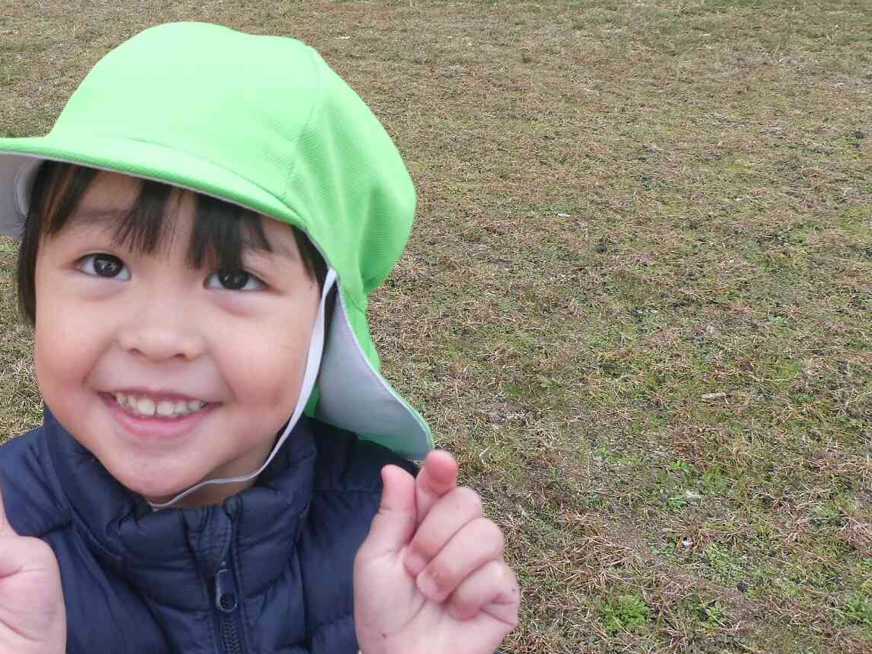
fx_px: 1033
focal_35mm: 41
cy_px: 248
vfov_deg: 35.0
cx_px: 141
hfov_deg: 43.1
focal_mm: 4.3
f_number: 3.3
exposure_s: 1/160
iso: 80
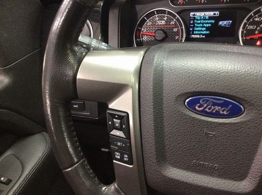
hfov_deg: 56.9
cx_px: 131
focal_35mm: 32
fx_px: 242
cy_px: 98
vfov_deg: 44.1
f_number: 2.4
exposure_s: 1/20
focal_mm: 3.3
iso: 250
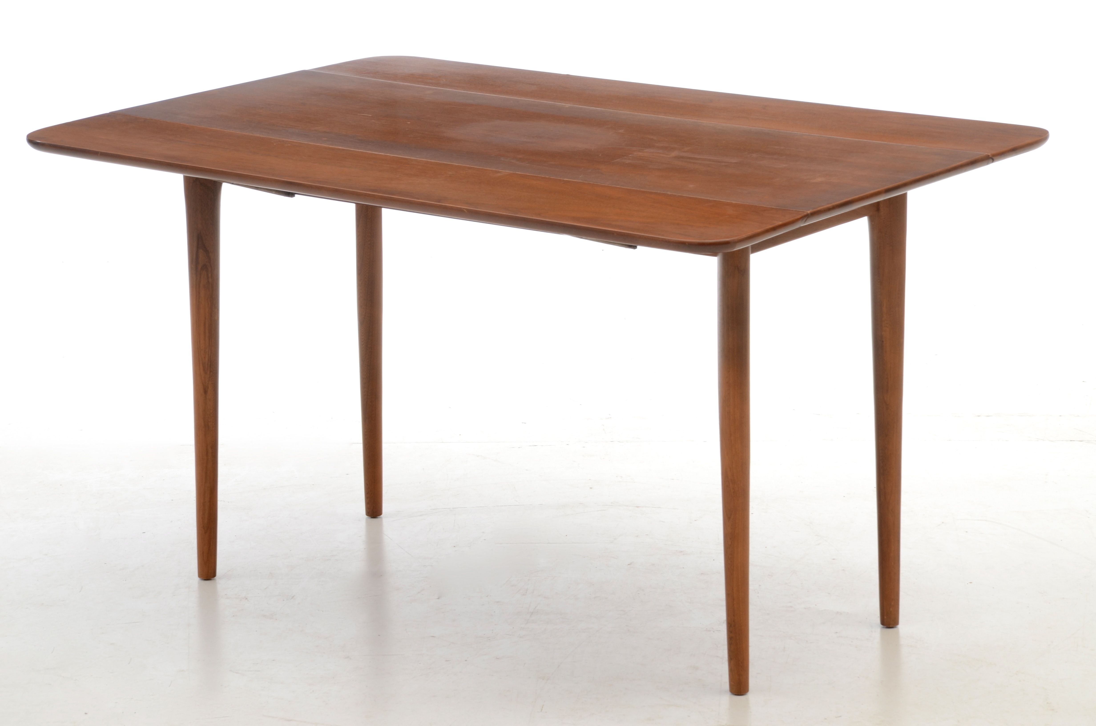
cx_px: 548
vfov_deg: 10.1
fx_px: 4101
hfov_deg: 15.2
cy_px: 363
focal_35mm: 135
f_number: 10
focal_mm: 90
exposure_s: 1/125
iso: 200
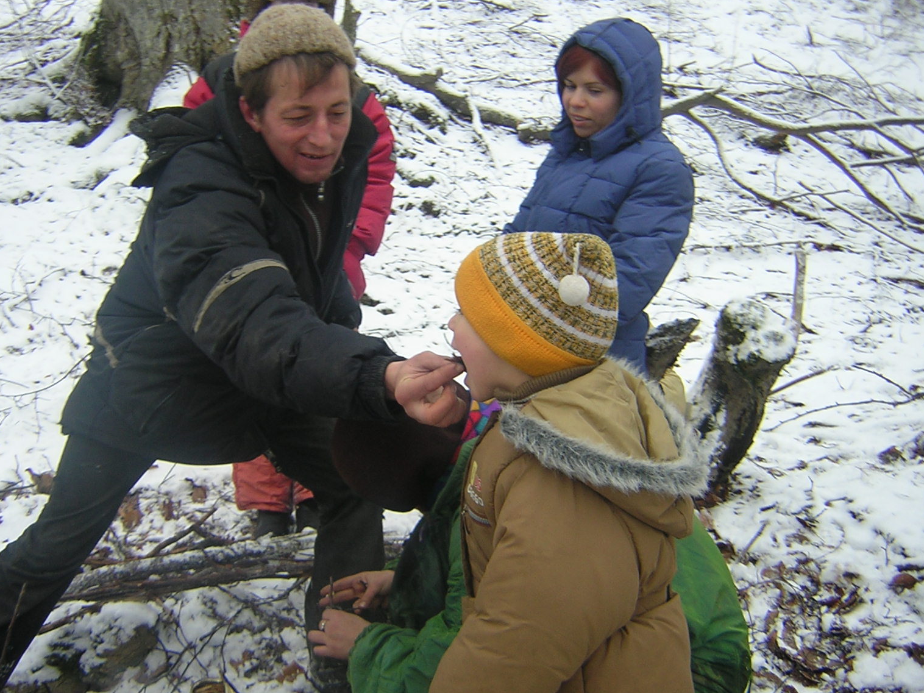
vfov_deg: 37.7
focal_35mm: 38
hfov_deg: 49.0
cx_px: 443
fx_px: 1014
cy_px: 348
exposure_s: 1/58.1
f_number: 2.6
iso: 100
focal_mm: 4.7
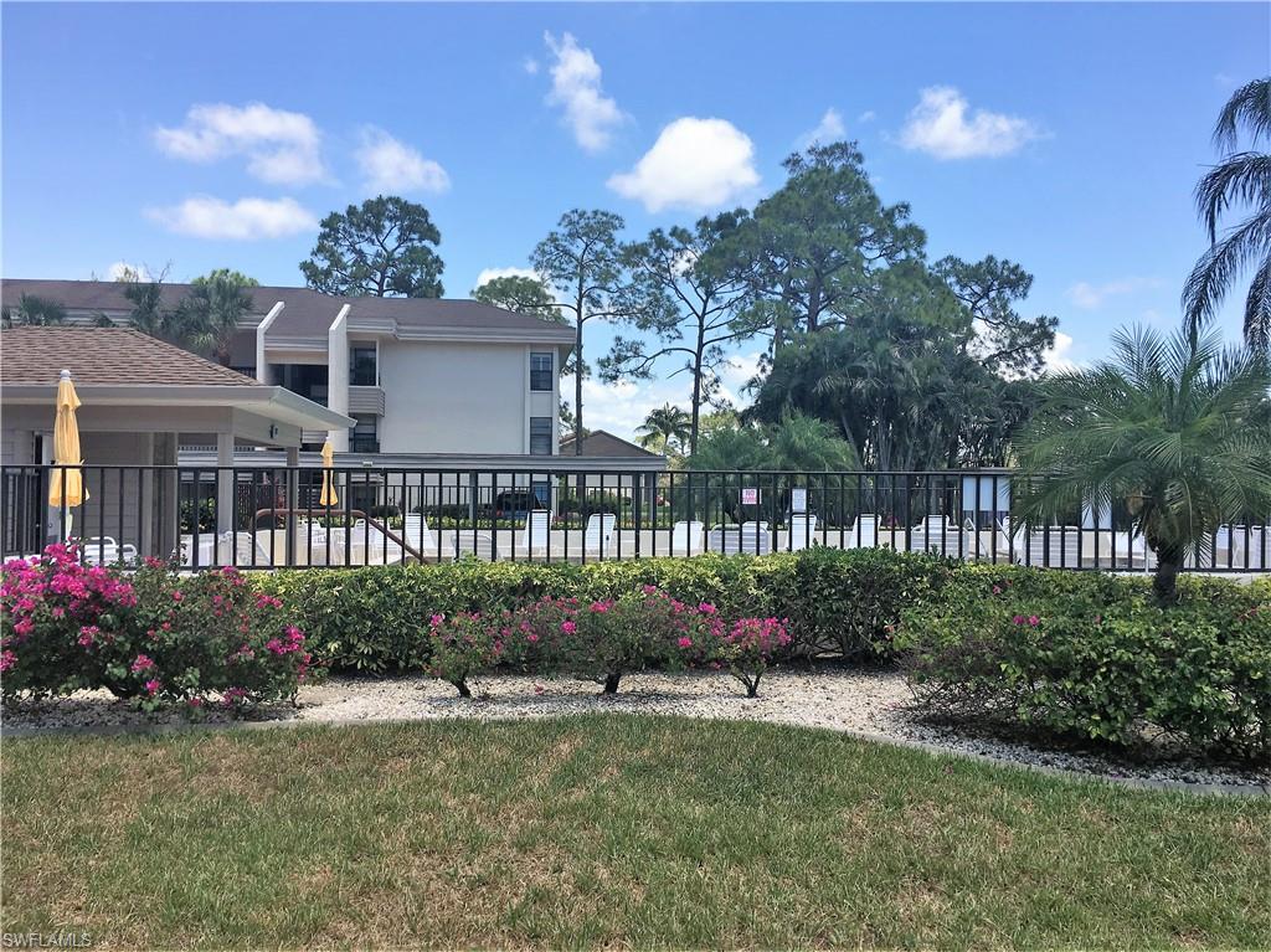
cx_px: 636
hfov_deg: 61.7
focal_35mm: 29
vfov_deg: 48.2
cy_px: 476
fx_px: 1064
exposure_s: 1/1115
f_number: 2.2
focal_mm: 4.15
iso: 25
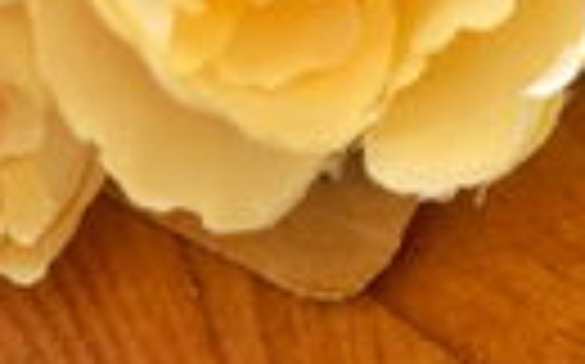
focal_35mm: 113
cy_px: 676
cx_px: 886
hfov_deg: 16.7
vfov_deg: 10.8
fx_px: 1800
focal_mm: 5.96
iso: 80
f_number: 1.6
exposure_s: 1/50
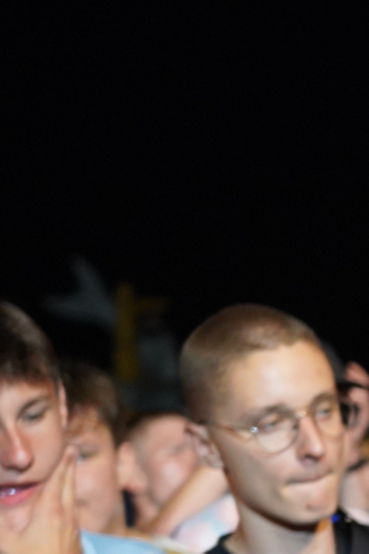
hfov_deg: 6.9
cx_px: 941
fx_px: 2860
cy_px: 643
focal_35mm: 186
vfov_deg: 10.9
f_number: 4
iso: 3200
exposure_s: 1/160
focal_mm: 52
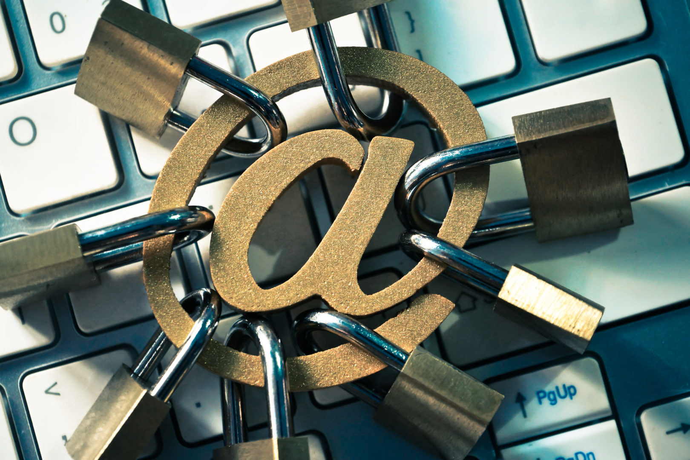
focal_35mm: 202
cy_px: 230
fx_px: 3881
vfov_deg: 6.8
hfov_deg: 10.2
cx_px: 345
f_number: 8
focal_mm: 135
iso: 400
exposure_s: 1/10
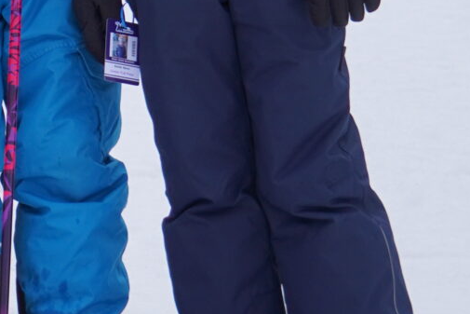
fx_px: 5955
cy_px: -231
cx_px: -242
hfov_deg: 4.5
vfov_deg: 3.0
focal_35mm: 456
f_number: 5
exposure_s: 1/500
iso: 100
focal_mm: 60
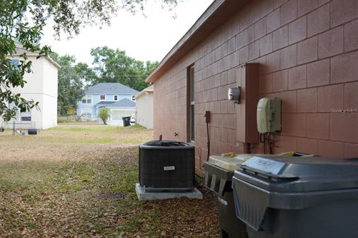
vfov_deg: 29.9
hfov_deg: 42.7
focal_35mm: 45
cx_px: 107
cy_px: 111
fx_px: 447
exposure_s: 1/125
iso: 100
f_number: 5.6
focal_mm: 32
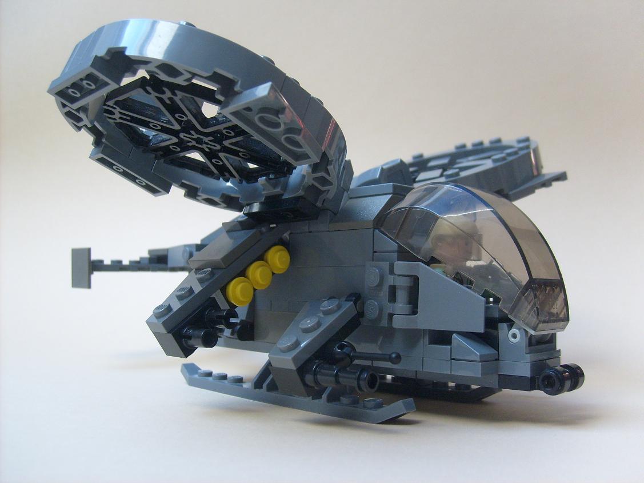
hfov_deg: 52.6
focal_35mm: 35
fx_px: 651
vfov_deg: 40.7
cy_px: 242
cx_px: 322
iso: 100
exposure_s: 1/60
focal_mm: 5.8
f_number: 2.8
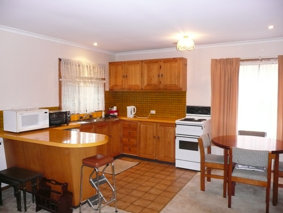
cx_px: 142
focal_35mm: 28
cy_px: 106
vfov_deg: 49.7
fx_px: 229
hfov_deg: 63.4
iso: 500
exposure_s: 1/30
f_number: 3.3
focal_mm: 4.6
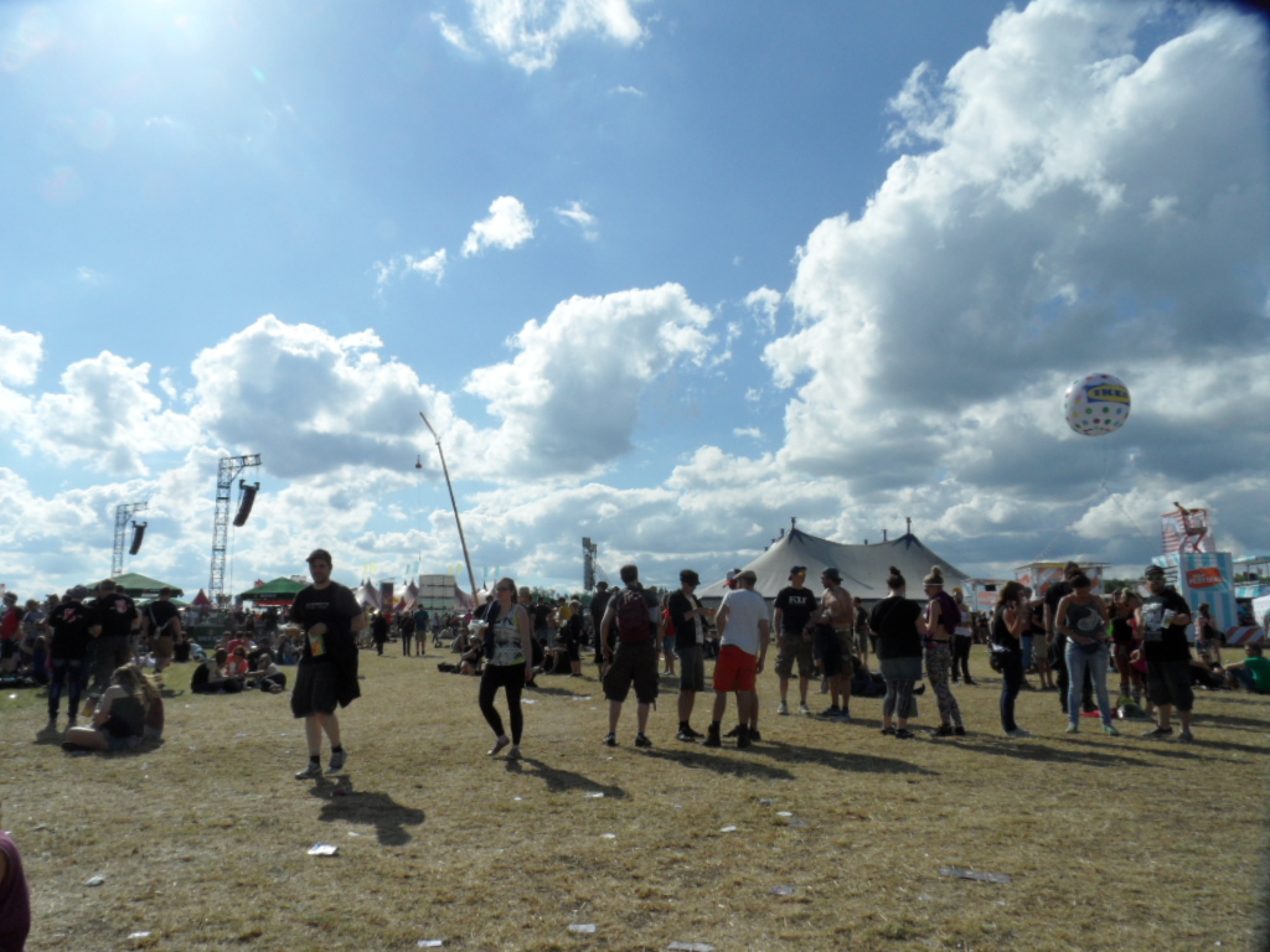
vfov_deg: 56.8
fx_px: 881
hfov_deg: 71.6
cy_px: 476
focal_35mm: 24
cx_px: 635
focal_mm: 3.9
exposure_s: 1/750
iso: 80
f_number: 6.6
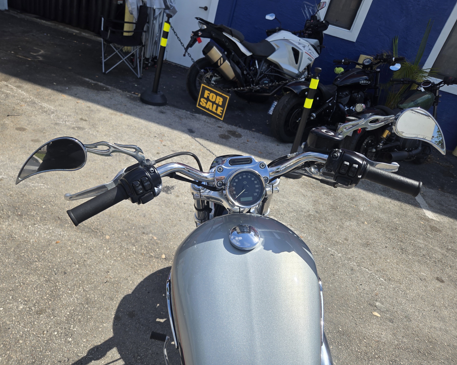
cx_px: 230
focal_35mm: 24
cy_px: 183
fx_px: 325
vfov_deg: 58.8
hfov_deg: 70.3
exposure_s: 1/1946
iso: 25
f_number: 1.8
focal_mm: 5.4
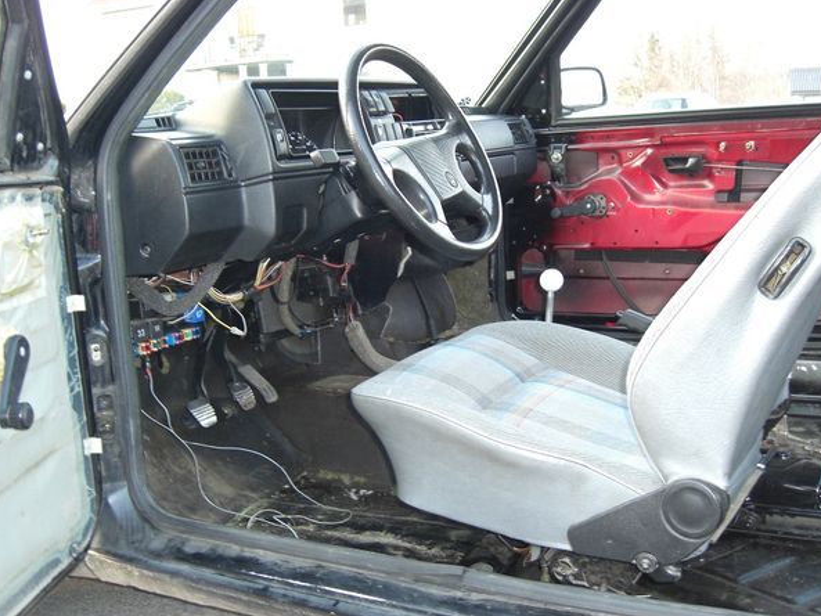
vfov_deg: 35.1
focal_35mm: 41
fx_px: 973
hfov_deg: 45.8
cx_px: 415
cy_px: 329
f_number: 2.8
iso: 200
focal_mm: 7.9
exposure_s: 1/40
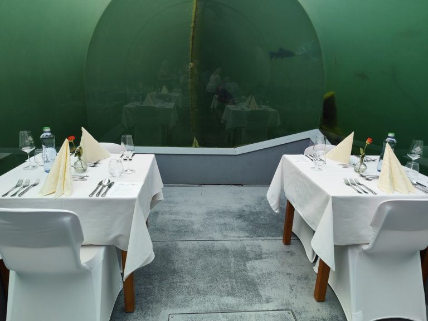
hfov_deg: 73.9
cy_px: 160
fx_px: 284
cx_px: 214
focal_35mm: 23
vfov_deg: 58.9
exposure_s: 1/100
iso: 64
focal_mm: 6.19
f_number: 1.65
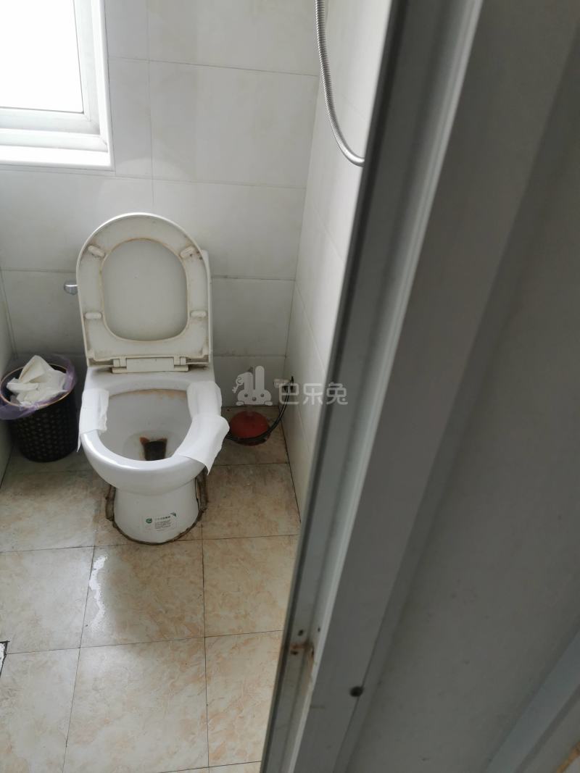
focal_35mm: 27
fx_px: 603
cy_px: 386
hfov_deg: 51.3
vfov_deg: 65.3
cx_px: 290
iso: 125
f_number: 1.6
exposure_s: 1/60
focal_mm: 5.56
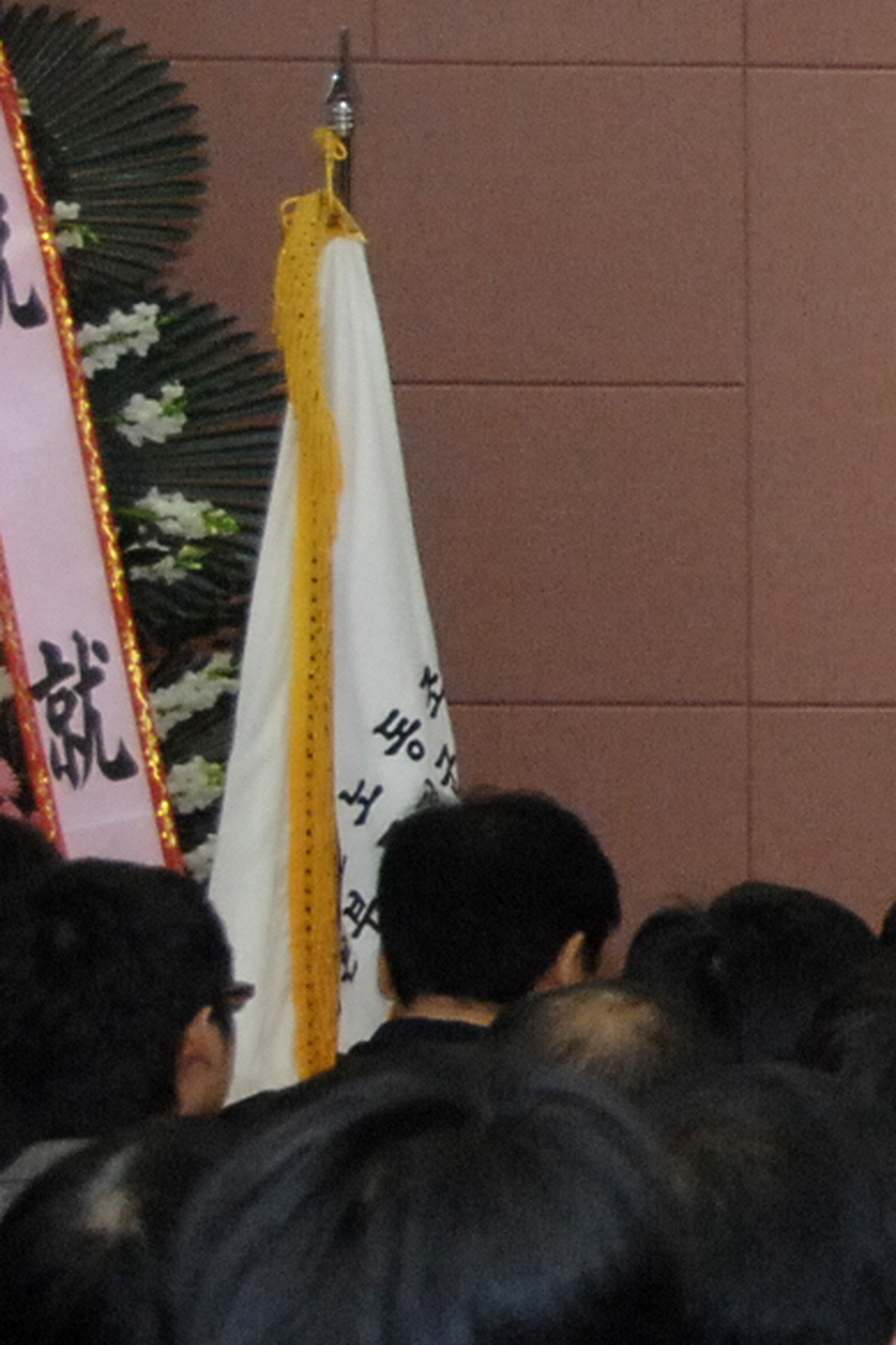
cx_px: 2442
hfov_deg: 5.6
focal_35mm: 231
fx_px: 8628
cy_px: 534
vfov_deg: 8.9
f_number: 6.7
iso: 800
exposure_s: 1/60
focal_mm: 42
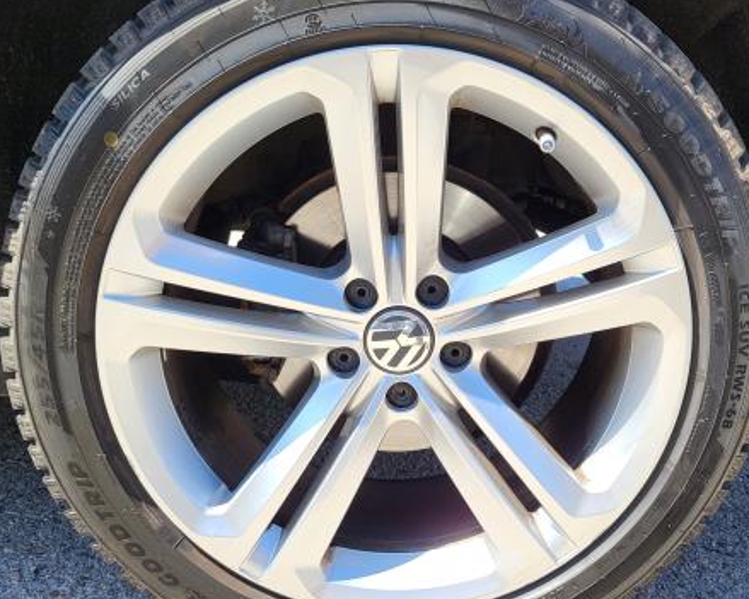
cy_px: 317
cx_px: 432
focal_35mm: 37
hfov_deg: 48.9
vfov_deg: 40.1
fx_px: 820
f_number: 1.8
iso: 40
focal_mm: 5.4
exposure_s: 1/794
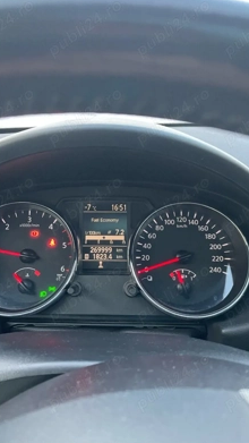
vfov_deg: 66.1
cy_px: 219
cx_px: 108
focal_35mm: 29
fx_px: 340
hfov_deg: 40.1
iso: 400
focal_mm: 4.2
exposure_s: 1/60
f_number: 1.6
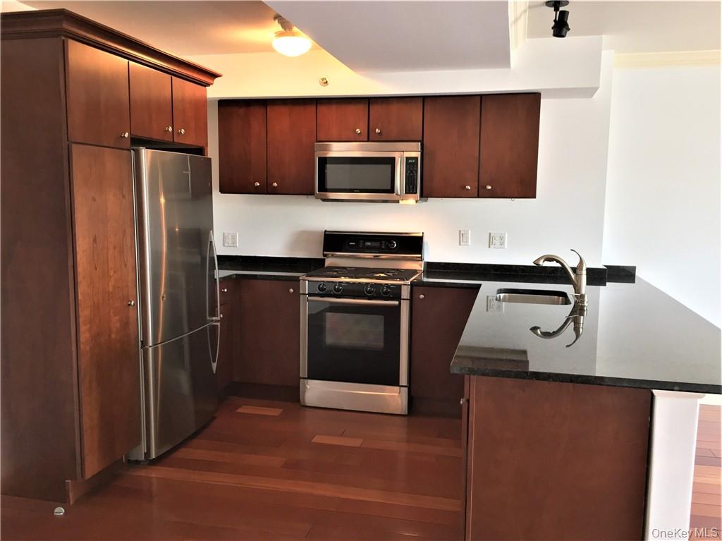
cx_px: 361
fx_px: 605
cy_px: 270
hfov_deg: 61.7
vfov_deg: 48.2
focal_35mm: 29
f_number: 2.2
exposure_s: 1/30
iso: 125
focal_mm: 4.15
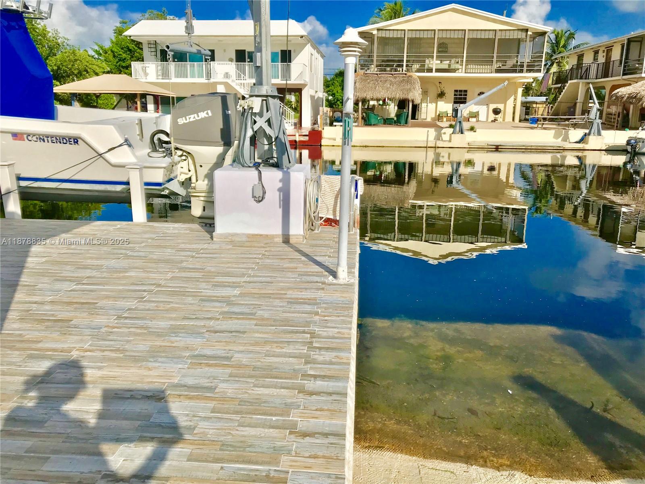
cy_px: 242
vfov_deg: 49.7
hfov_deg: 63.4
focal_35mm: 28
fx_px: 522
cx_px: 322
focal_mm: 3.99
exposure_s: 1/6849
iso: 20
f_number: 1.8
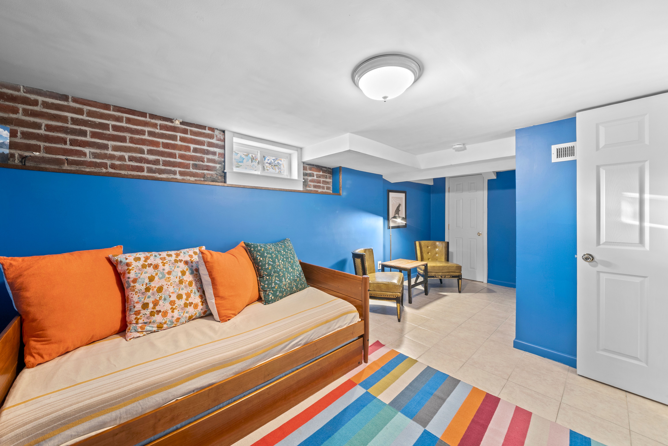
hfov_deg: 112.6
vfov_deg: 90.0
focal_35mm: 12
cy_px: 223
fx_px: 223
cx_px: 334
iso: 400
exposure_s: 3
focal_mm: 12
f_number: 9
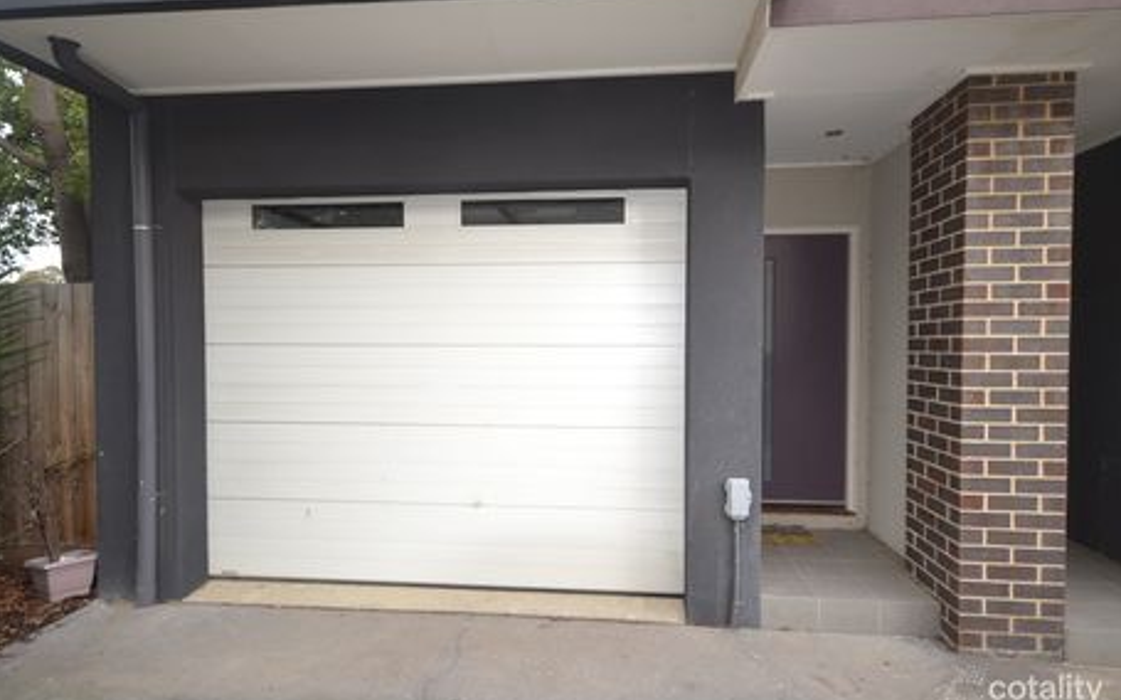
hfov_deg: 83.6
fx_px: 627
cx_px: 564
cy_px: 354
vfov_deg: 58.3
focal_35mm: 21
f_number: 4.5
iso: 400
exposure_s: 1/100
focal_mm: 13
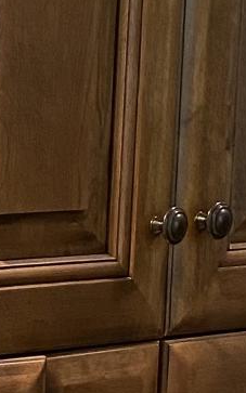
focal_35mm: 152
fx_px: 1630
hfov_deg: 7.4
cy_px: 604
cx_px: -539
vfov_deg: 13.0
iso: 100
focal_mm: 4.25
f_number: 1.8
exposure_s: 1/60
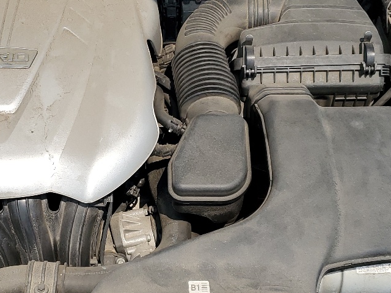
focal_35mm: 65
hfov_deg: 29.5
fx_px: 734
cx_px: 113
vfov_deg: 22.5
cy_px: 180
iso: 50
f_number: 1.5
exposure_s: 1/3333
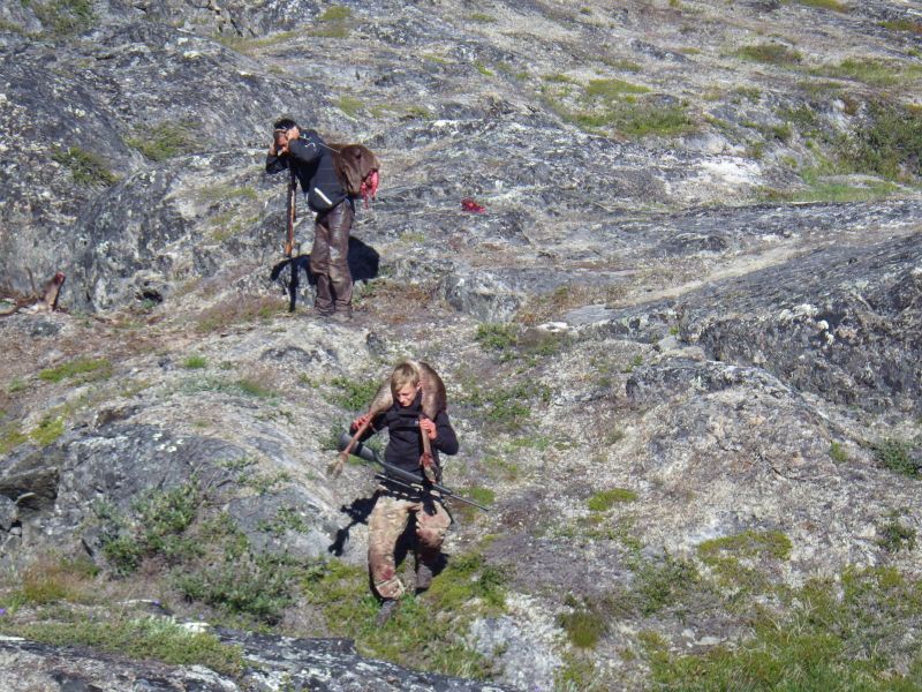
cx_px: 461
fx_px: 3729
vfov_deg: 10.6
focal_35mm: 140
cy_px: 346
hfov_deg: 14.1
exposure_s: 1/400
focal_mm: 25
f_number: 5.5
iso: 125
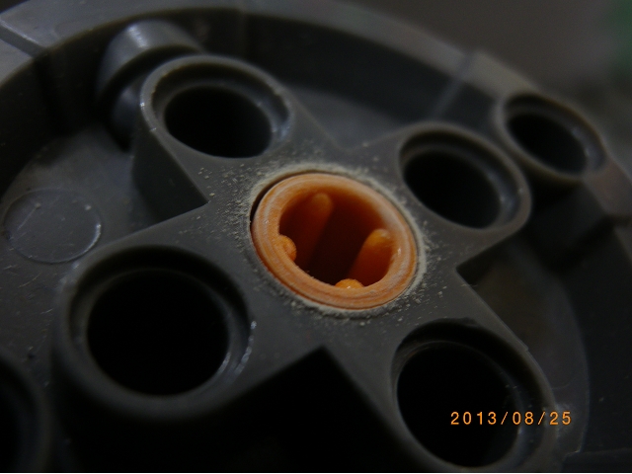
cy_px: 237
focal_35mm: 41
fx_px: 749
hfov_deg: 45.8
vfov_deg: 35.1
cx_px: 316
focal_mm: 7.3
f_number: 3.9
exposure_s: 1/4
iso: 100
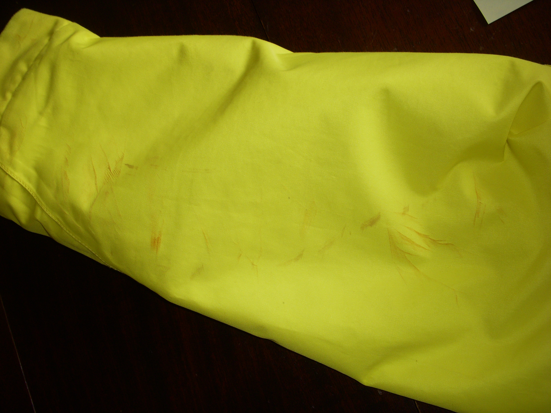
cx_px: 276
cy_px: 206
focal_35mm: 38
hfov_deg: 49.0
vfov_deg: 37.7
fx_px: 605
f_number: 3.3
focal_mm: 6.3
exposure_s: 1/30
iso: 100
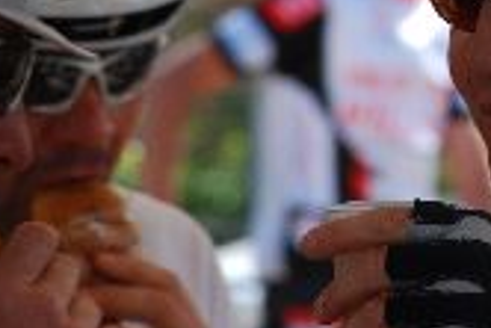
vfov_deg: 1.7
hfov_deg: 2.5
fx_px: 11084
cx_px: 618
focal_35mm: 812
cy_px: 4
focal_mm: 200
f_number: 11
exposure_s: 1/100
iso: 200
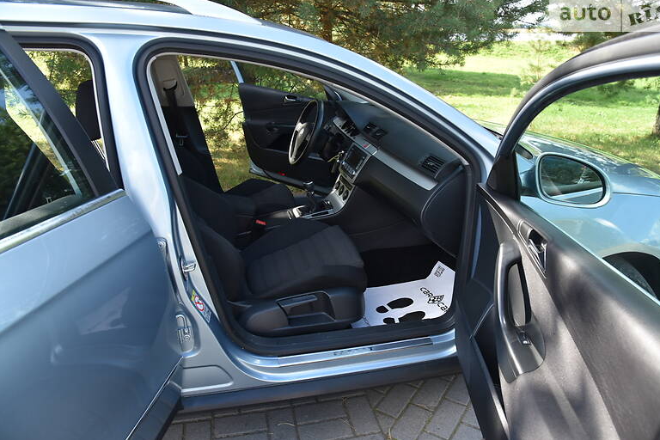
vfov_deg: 51.3
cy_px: 214
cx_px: 342
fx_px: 458
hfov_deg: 71.5
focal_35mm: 25
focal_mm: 24
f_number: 6.3
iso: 400
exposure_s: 1/160
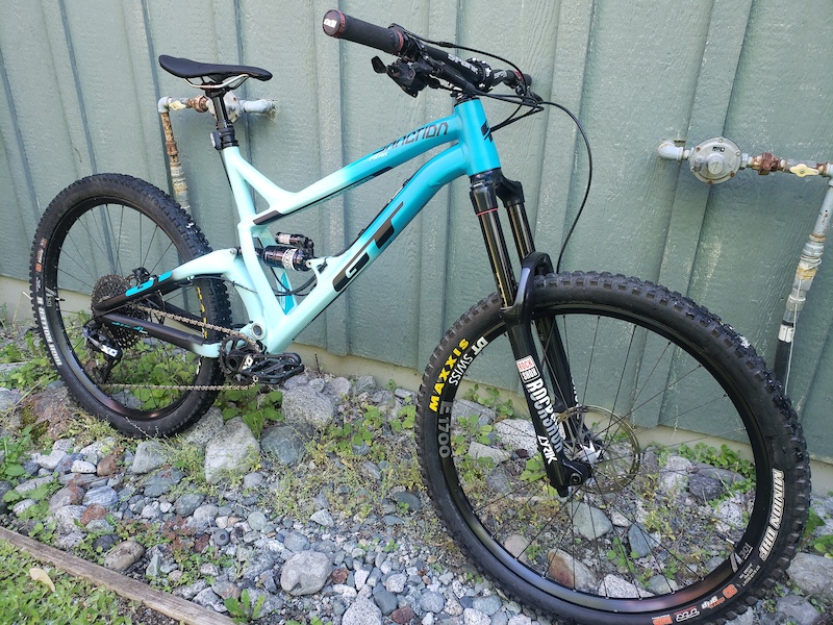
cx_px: 416
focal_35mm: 26
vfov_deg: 53.1
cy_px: 312
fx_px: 626
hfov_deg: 67.3
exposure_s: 1/60
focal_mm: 4.3
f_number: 2.4
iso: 100
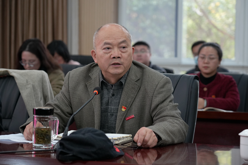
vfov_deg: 16.6
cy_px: 82
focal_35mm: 82
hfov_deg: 24.8
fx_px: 565
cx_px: 124
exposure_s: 1/100
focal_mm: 82
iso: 2000
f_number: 4
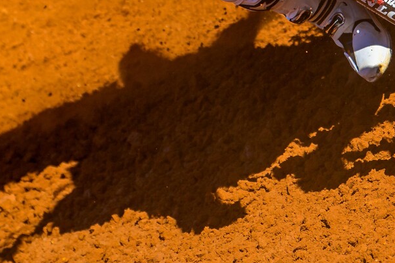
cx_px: 263
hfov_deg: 2.6
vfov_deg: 1.7
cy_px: -161
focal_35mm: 791
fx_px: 8681
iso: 100
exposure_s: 1/1600
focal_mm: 200
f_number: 3.5
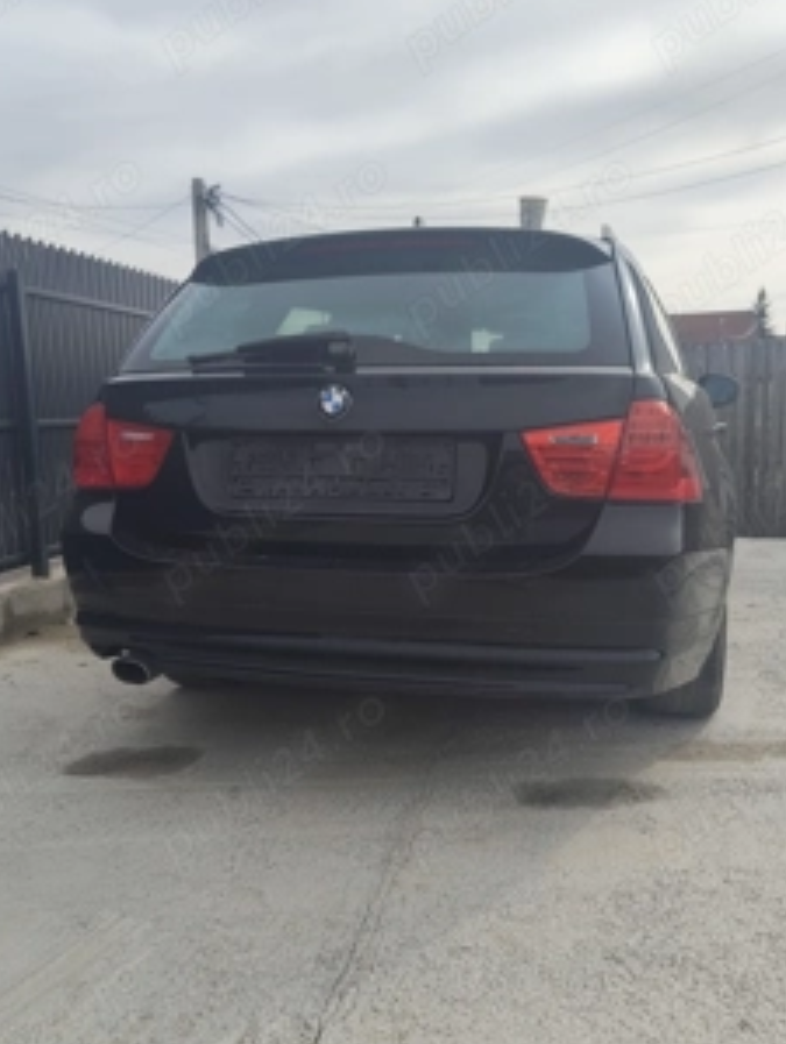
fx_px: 967
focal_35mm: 32
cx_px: 395
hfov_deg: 44.2
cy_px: 566
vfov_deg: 56.7
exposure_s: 1/1882
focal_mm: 5.56
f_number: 1.88
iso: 50
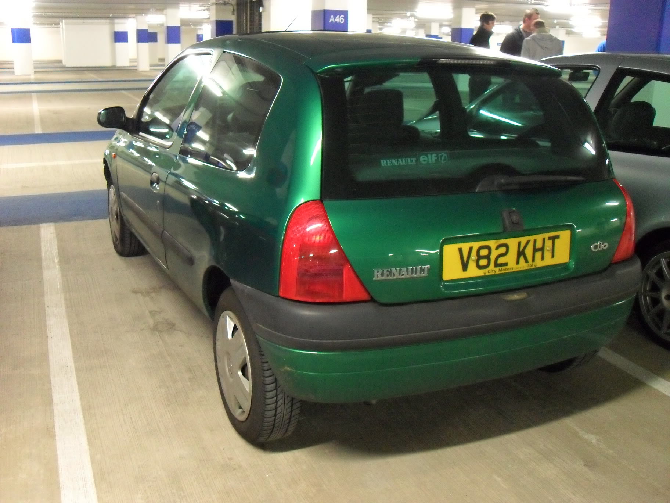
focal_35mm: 35
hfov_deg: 52.6
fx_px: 677
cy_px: 252
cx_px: 335
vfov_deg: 40.7
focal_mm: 6.2
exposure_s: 1/15
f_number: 2.8
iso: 400
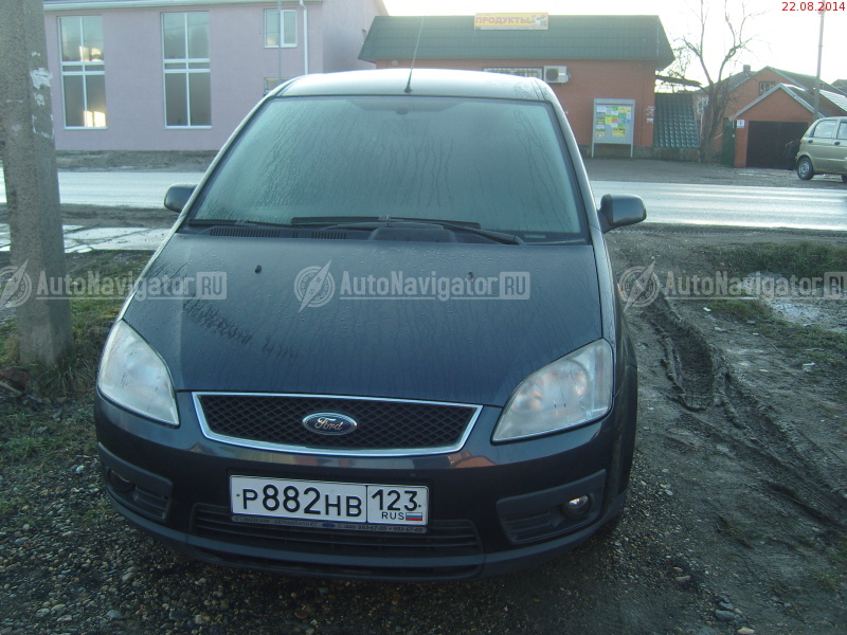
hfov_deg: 54.0
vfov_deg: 41.8
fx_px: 832
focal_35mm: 34
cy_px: 318
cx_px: 424
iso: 100
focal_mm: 7.3
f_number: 2.8
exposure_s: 1/250
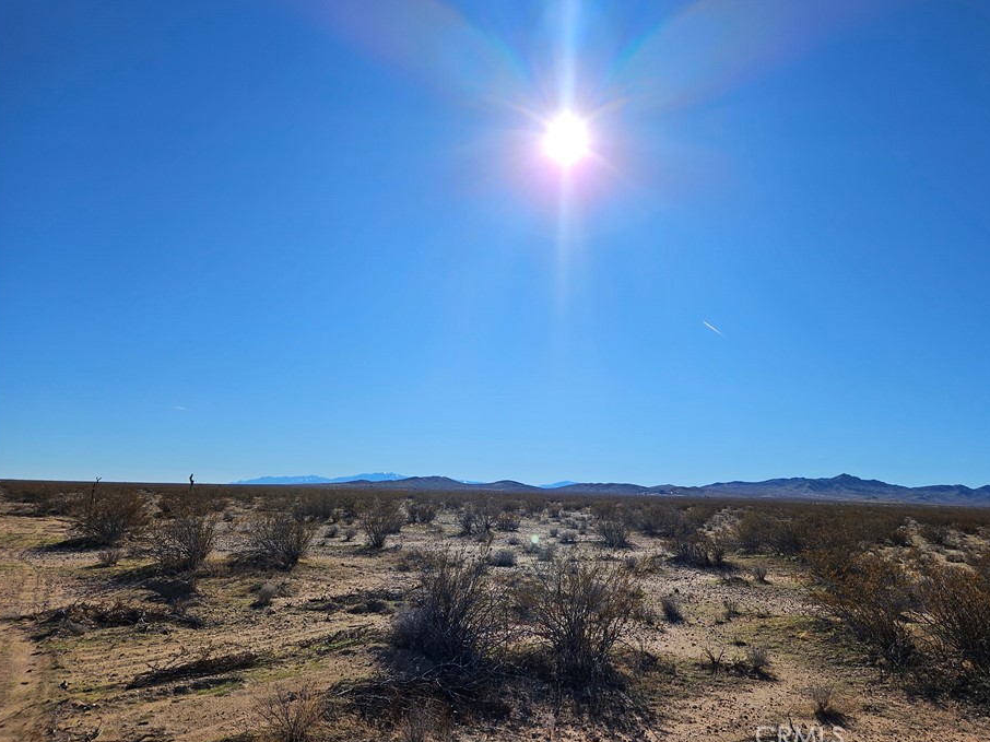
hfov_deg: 67.1
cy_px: 332
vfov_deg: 52.9
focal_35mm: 26
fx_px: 743
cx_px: 547
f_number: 1.8
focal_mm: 5.4
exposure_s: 1/4886
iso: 25
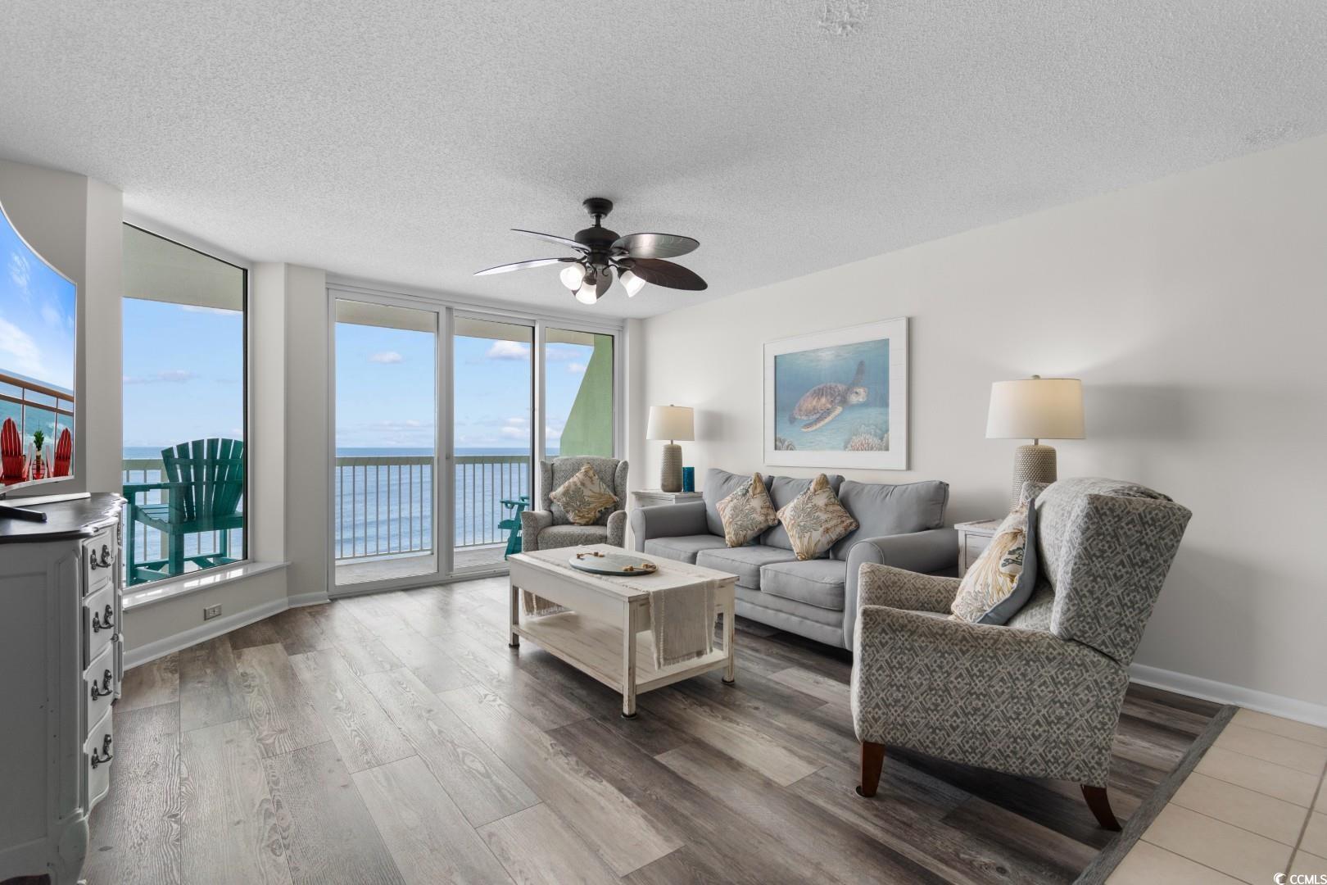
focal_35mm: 15
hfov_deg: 100.4
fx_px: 553
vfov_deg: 77.3
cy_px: 442
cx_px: 664
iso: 100
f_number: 4.5
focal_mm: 10
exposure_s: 1/13
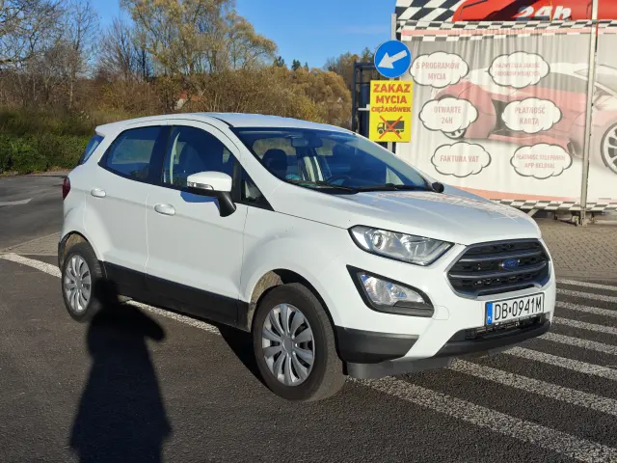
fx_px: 731
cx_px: 308
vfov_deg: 35.1
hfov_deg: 45.8
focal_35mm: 41
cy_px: 232
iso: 50
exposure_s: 1/2456
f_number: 2
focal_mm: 8.72
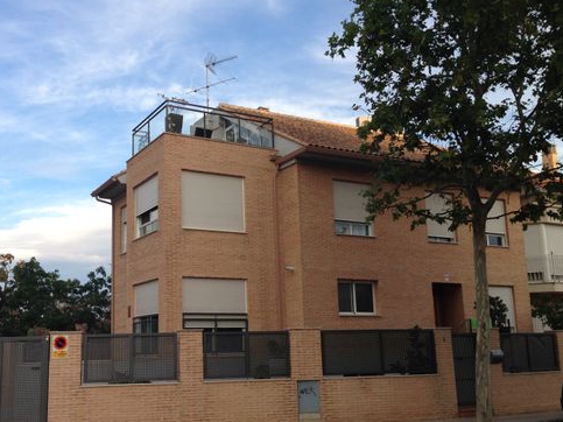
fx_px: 667
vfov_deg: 35.1
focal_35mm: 41
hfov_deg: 45.4
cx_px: 216
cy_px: 237
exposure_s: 1/266
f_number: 2.4
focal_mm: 4.12
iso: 50
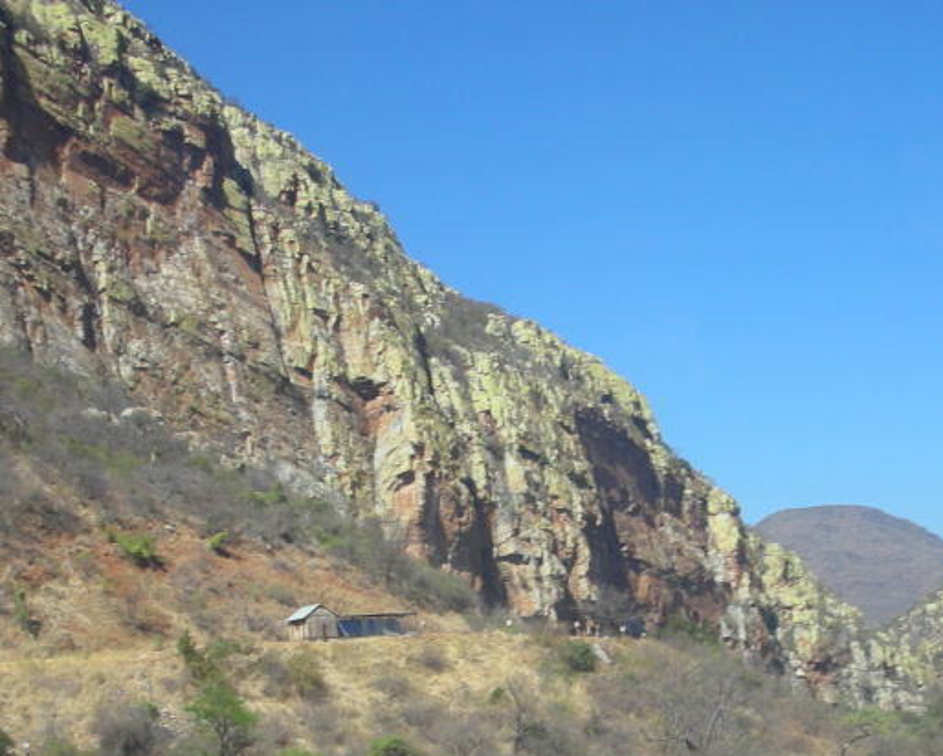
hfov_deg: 27.7
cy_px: 587
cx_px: 616
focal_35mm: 68
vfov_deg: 22.3
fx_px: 1899
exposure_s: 1/130
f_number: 3
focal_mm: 5.8
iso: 50
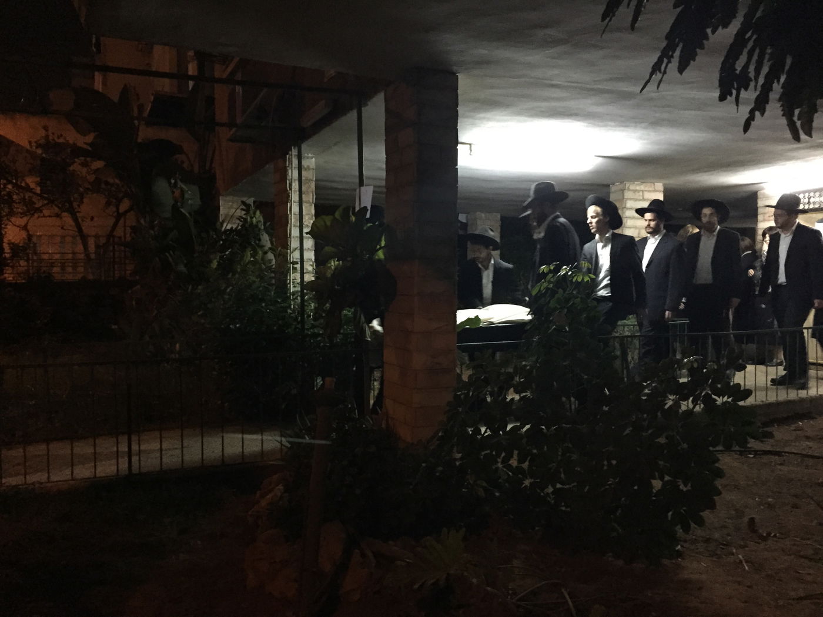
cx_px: 412
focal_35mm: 29
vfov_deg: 48.2
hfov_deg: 61.7
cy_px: 308
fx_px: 689
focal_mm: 4.15
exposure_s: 1/15
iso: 400
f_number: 2.2
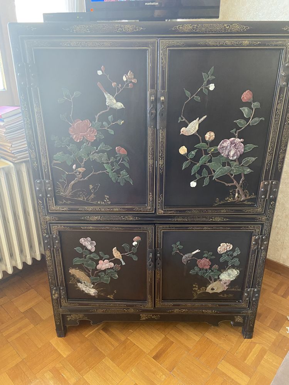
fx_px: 289
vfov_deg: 67.3
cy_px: 192
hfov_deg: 53.1
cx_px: 144
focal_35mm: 26
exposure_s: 1/51
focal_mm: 4.25
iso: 500
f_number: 1.8
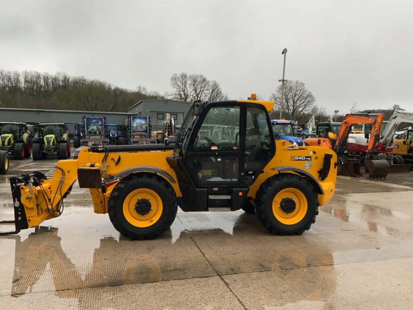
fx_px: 346
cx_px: 206
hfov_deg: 61.7
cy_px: 155
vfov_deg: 48.2
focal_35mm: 29
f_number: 1.8
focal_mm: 3
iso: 50
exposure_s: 1/122
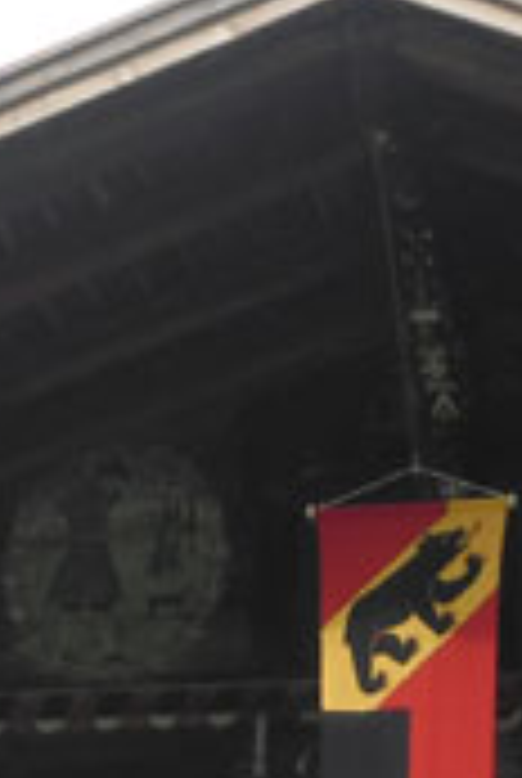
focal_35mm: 200
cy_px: 522
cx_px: 400
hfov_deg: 6.9
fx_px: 4332
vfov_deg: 10.3
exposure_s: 1/206
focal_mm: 13.2
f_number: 3.9
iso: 80
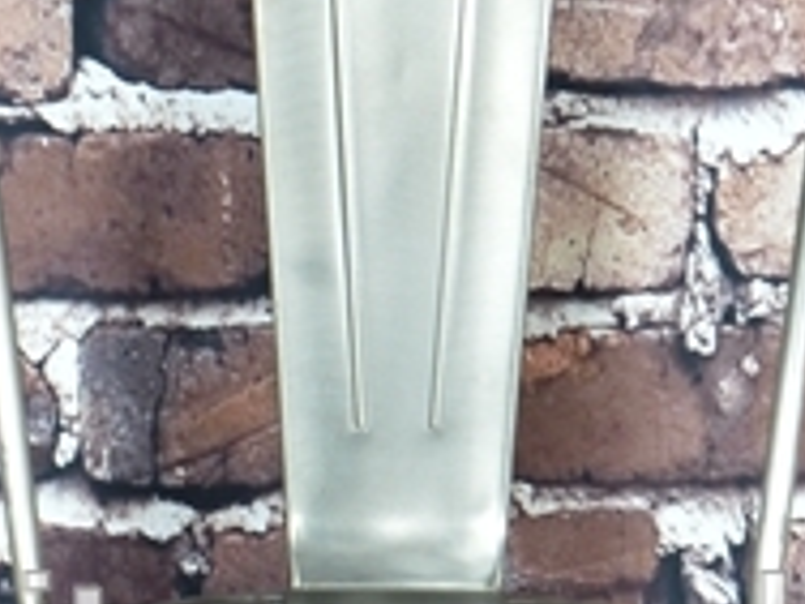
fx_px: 4558
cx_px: 441
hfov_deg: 10.1
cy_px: 705
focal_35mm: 196
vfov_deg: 7.5
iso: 100
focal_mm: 34
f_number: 4.2
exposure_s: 1/80
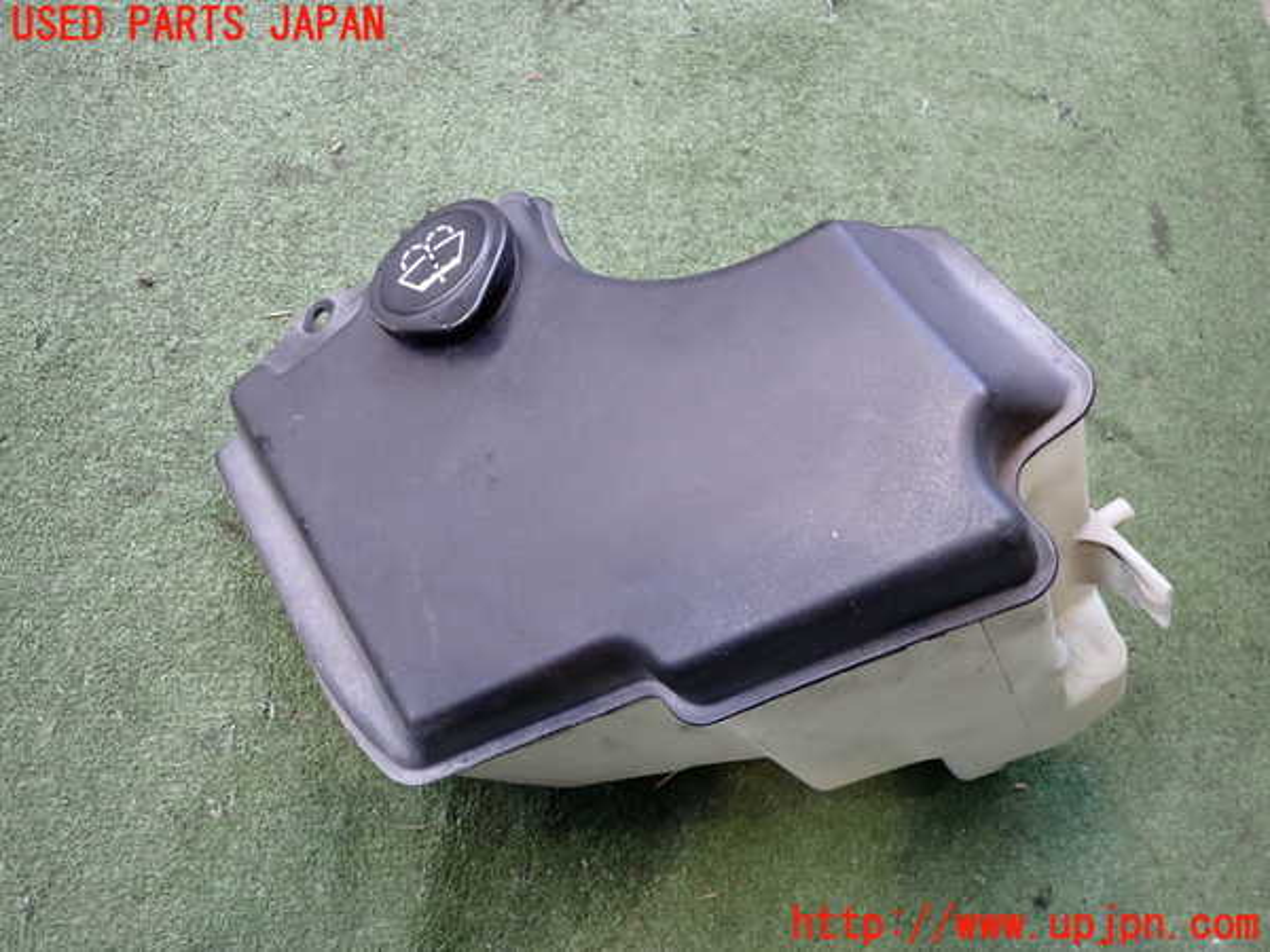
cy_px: 476
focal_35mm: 25
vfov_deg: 54.9
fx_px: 917
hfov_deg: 69.4
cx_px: 635
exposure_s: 1/50
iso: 200
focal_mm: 4.5
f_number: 2
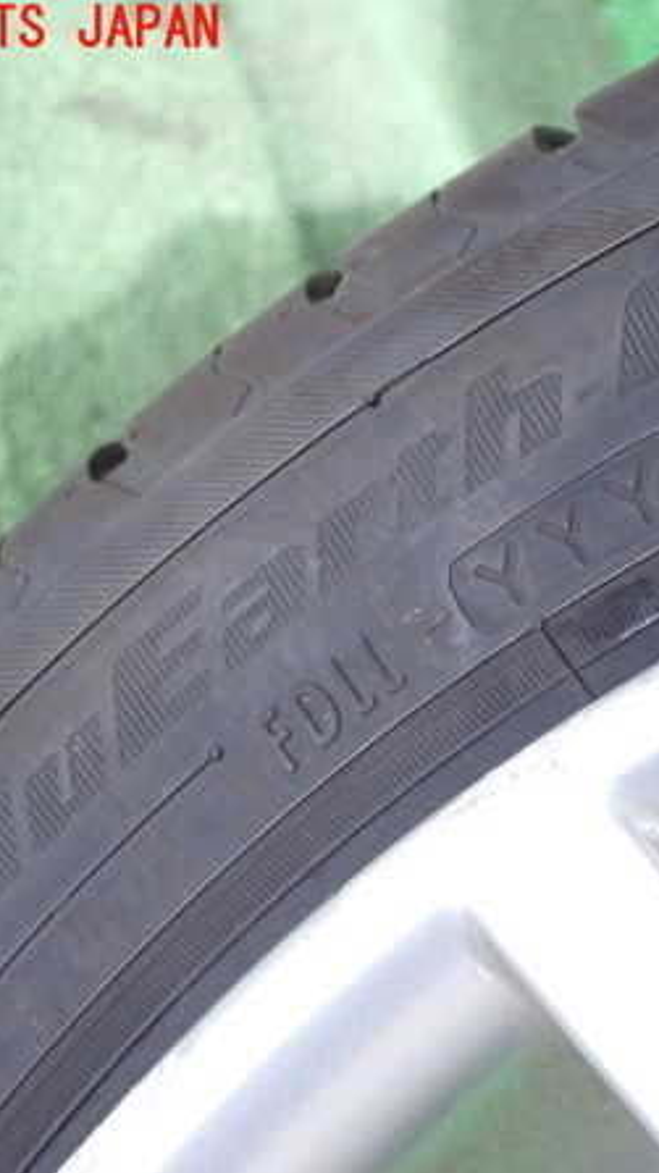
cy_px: 588
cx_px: 530
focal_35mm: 60
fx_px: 1866
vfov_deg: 34.9
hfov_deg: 19.8
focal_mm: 7.31
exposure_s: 1/125
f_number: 2.8
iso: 640
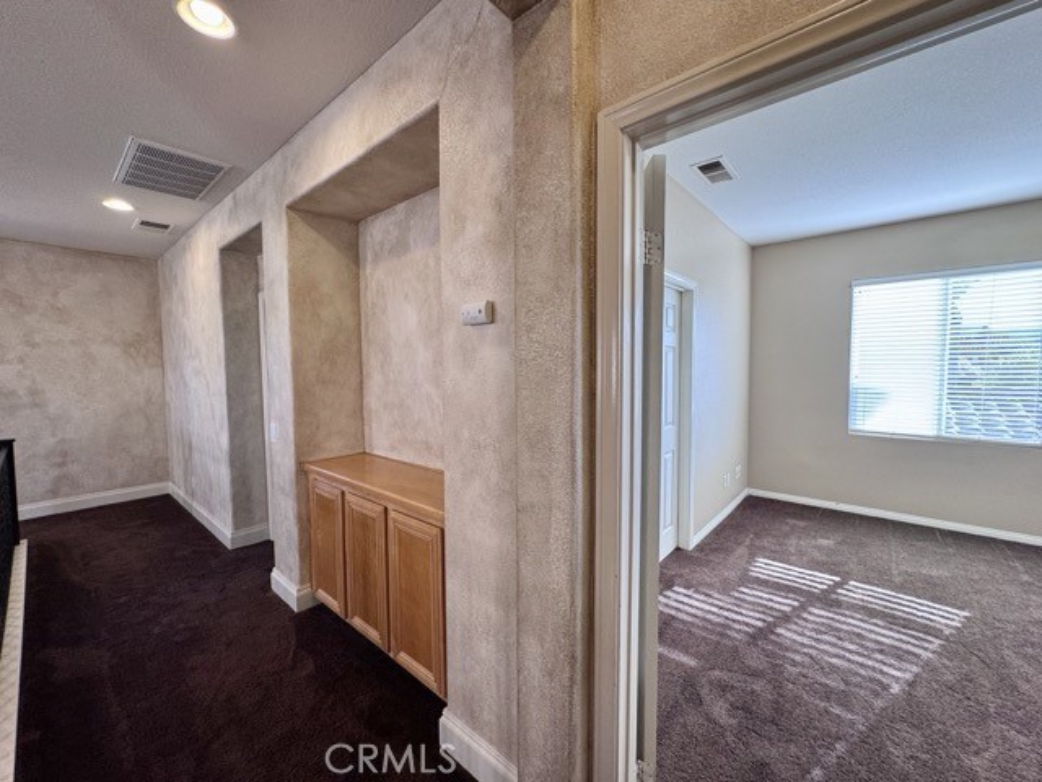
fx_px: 421
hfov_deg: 102.1
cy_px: 391
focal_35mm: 14
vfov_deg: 85.7
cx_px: 521
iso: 125
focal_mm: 2.22
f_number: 2.2
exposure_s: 1/120
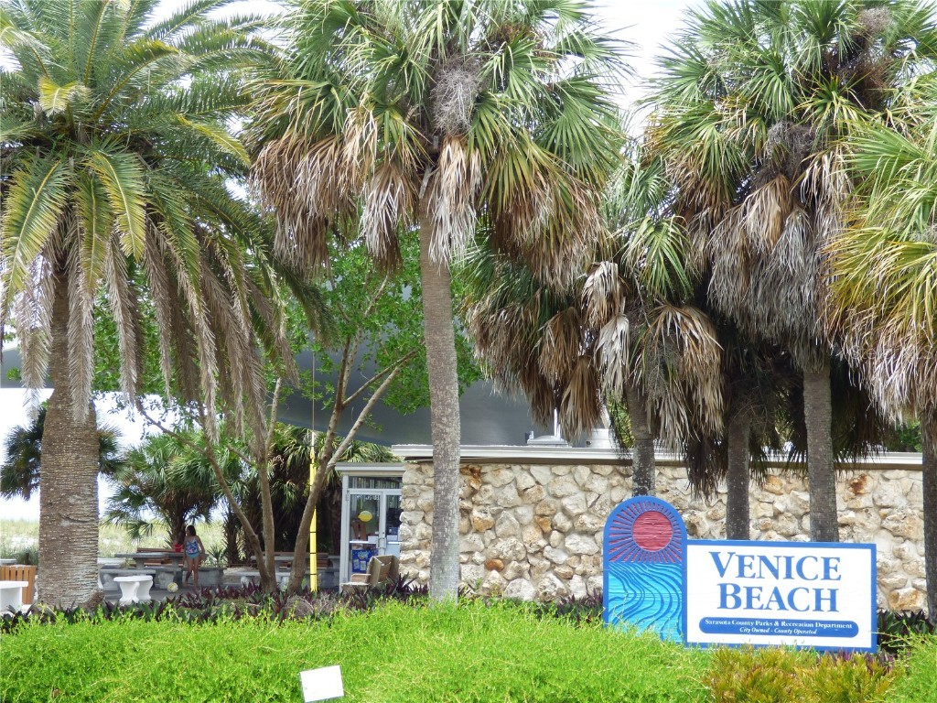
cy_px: 352
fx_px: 2030
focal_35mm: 75
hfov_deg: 26.0
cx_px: 468
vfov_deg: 19.6
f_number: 4.3
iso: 100
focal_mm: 12.7
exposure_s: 1/200
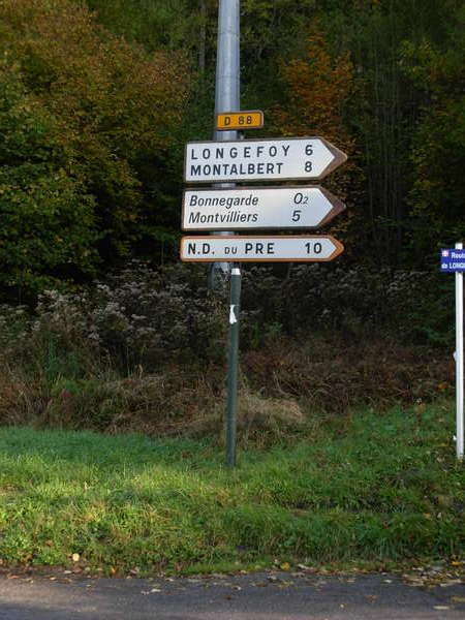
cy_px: 310
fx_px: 1254
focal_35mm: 70
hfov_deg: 21.0
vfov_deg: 27.8
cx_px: 232
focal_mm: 11.5
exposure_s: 1/98.7
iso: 79
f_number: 3.5
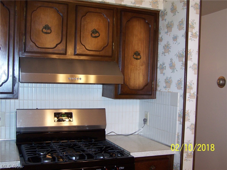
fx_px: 262
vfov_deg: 36.0
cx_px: 114
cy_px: 85
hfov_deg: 46.8
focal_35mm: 40
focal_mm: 6.7
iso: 140
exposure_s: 1/60
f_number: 2.8
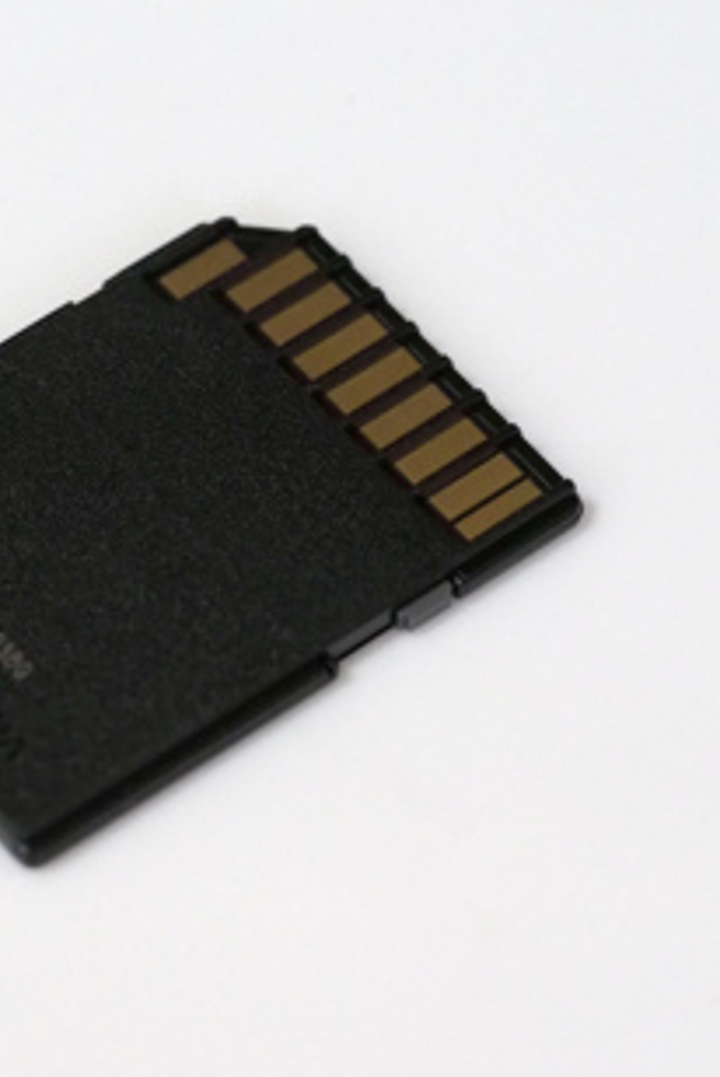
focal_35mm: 170
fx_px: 5088
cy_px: 547
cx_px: 154
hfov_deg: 8.1
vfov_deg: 12.1
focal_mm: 60
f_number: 5.6
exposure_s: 1/125
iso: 4000
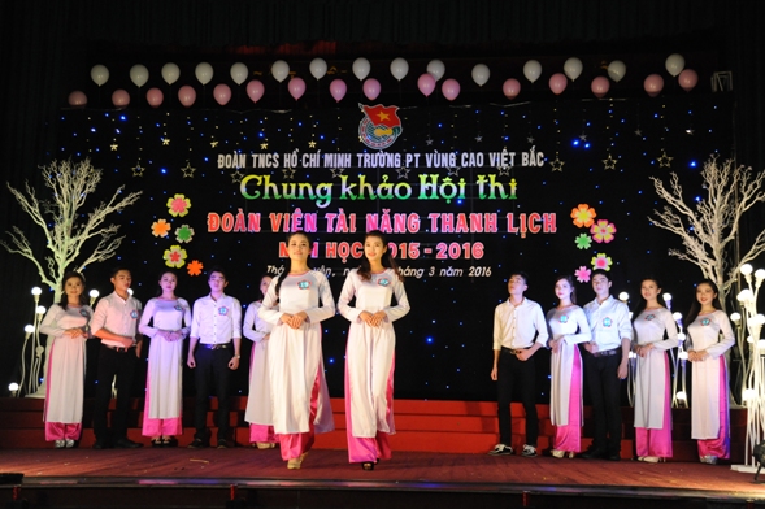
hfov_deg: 38.9
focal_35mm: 51
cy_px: 258
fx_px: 1083
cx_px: 380
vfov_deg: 26.5
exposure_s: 1/200
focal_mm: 50
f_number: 5
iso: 4000
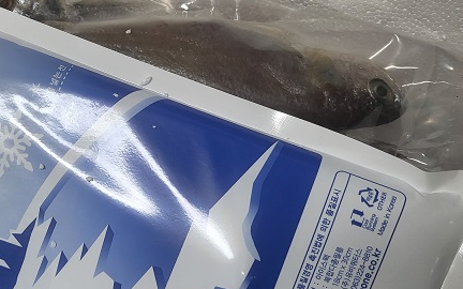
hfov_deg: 39.1
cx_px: 151
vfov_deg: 25.1
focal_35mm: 51
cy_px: 206
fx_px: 644
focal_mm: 4.25
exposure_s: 1/120
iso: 125
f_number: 1.8
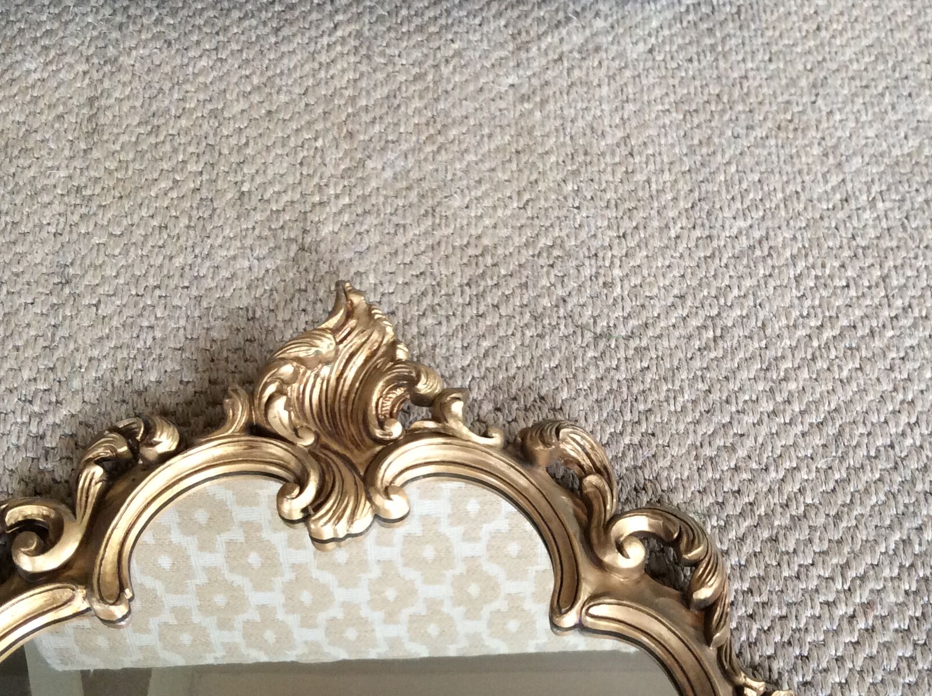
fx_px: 1371
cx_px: 544
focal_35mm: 51
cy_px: 474
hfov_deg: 37.4
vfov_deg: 28.3
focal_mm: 3.3
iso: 80
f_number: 2.4
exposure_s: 1/25
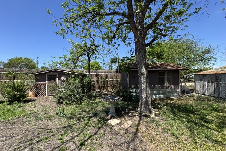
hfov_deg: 100.4
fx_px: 94
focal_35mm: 15
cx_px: 111
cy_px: 77
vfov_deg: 77.3
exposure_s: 1/944
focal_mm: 2.22
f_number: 2.2
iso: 50
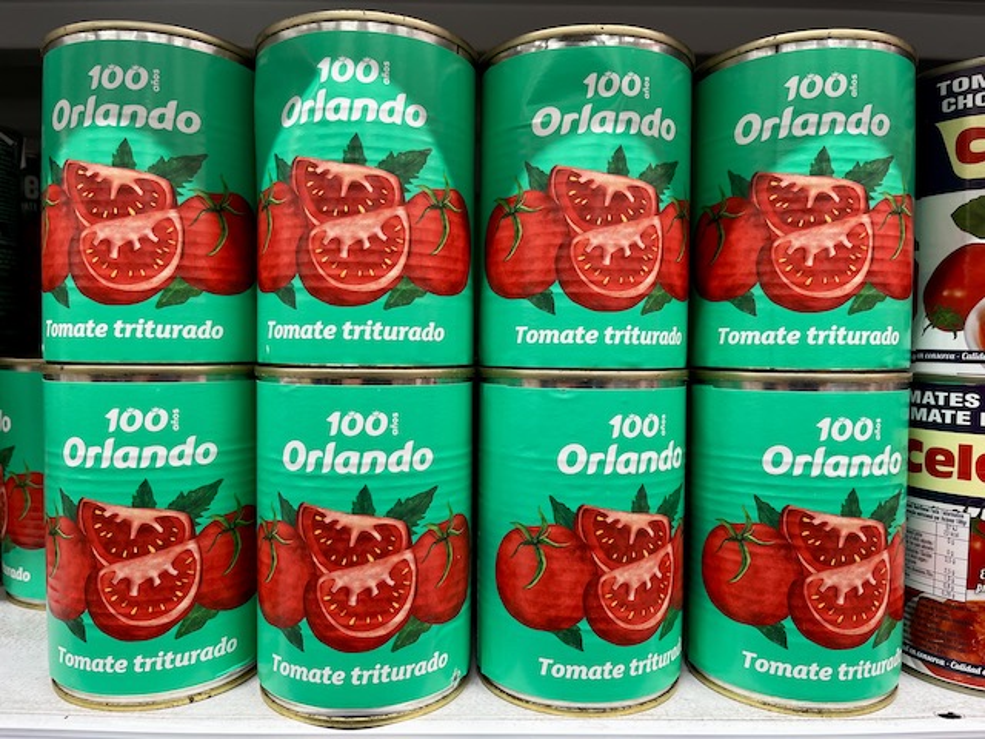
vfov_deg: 53.1
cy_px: 370
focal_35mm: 26
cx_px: 492
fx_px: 740
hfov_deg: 67.3
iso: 80
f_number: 1.6
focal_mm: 5.1
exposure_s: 1/100
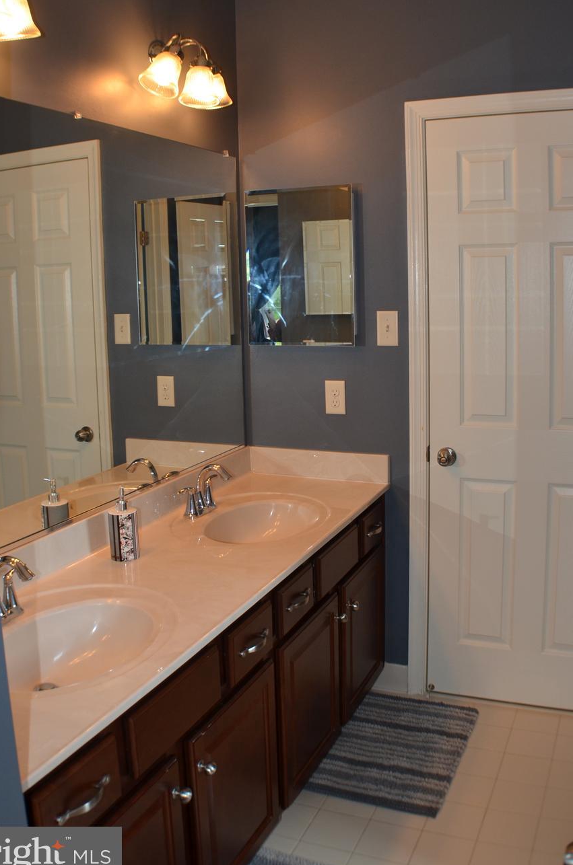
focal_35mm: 43
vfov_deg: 45.4
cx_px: 296
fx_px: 1032
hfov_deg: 31.0
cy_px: 365
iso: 400
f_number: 4
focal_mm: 24
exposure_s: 1/125
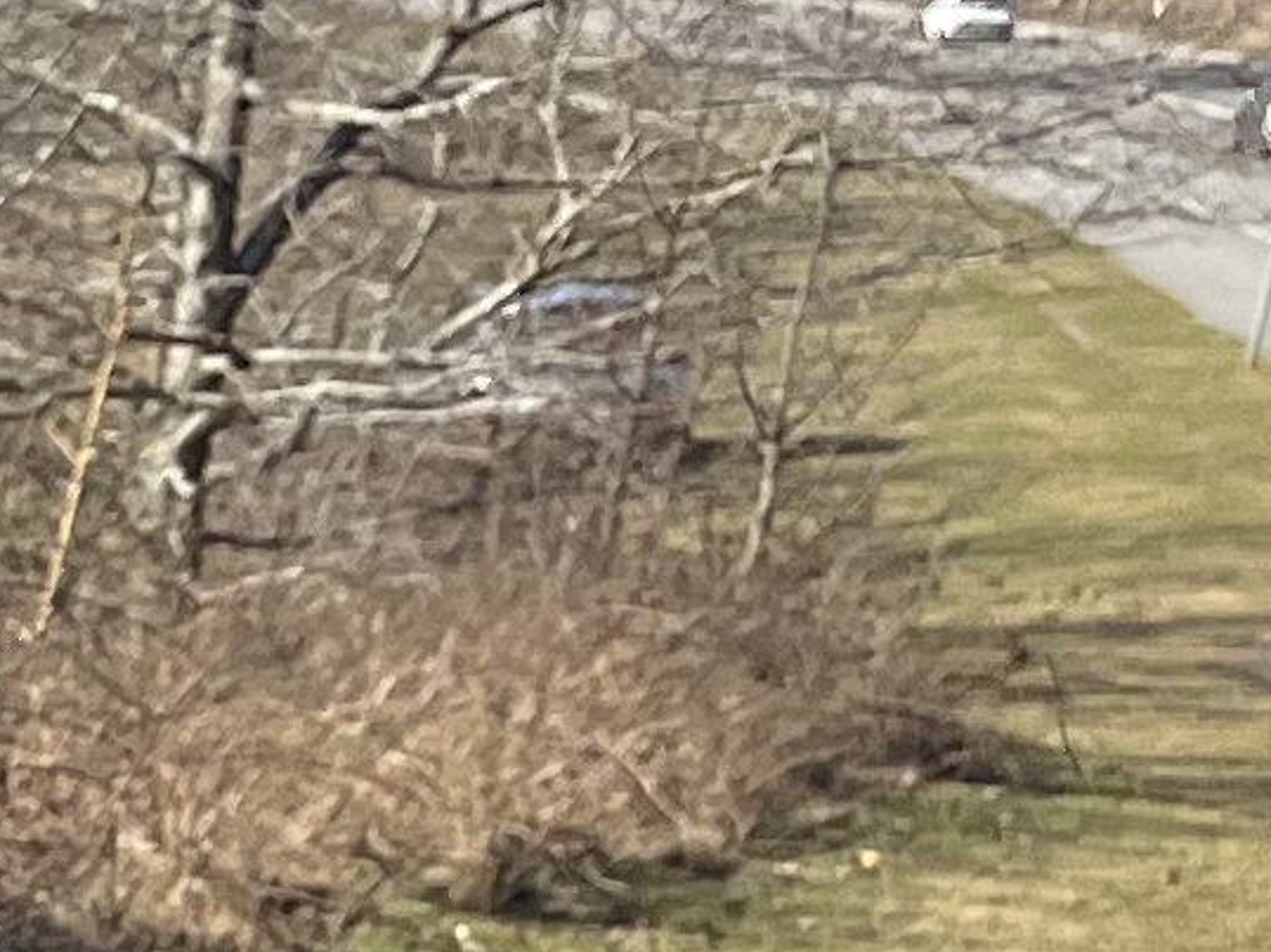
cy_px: 2107
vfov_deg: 7.2
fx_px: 7157
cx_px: -3019
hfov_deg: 8.1
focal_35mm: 195
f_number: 1.6
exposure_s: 1/1832
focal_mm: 5.1
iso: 50
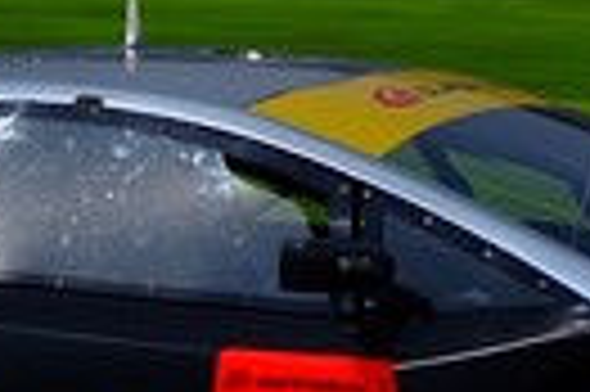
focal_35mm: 744
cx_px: 113
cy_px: 153
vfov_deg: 1.8
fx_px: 12178
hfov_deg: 2.8
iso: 100
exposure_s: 1/250
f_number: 16
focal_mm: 90
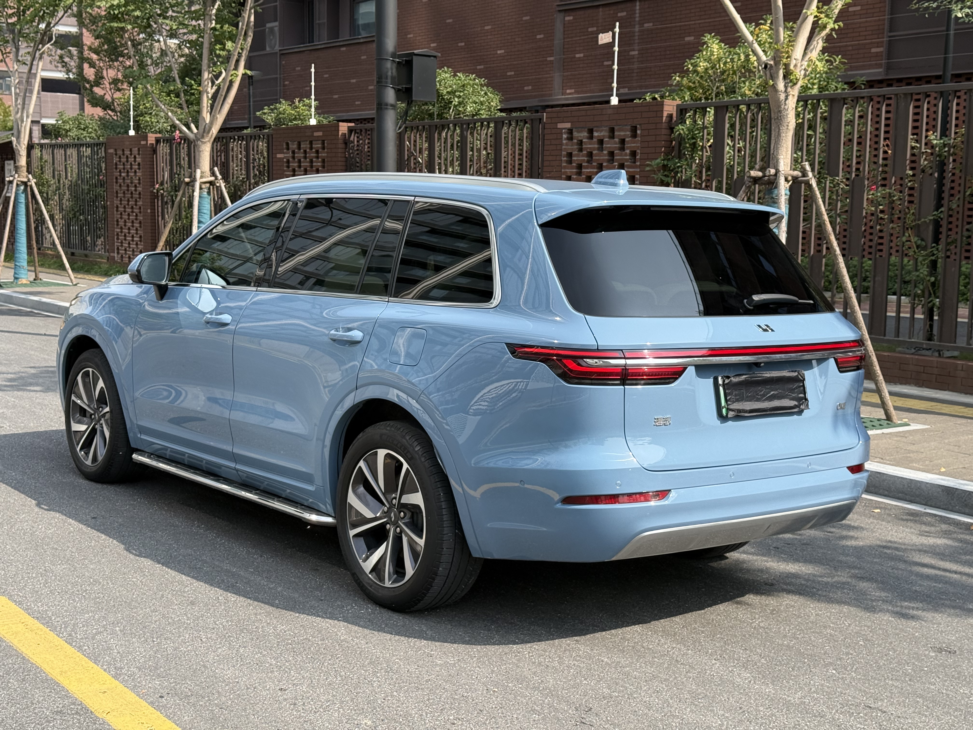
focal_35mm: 48
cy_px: 365
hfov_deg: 39.7
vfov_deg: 30.3
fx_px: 1349
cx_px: 486
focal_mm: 6.76
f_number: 1.78
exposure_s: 1/2273
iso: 100
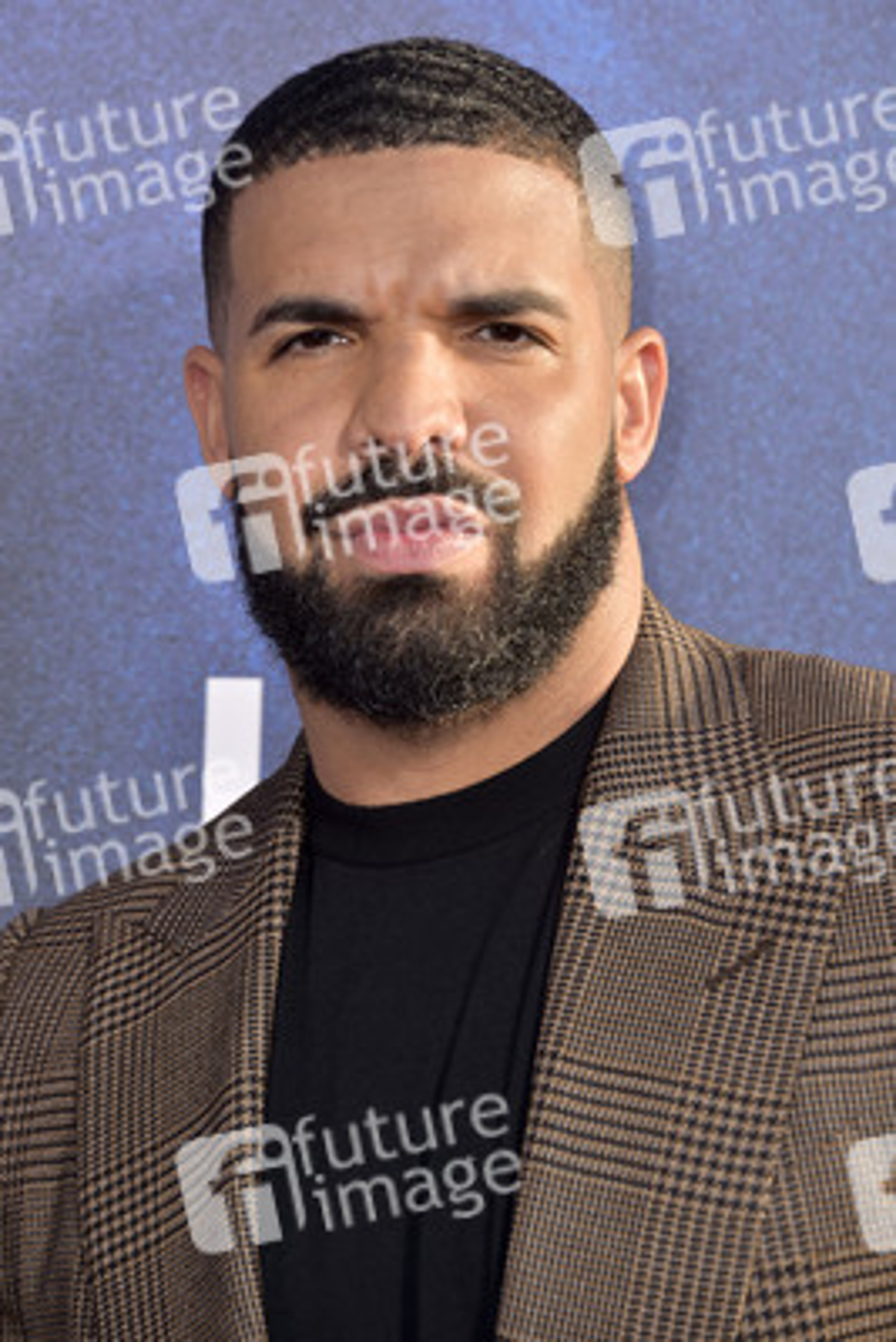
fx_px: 6714
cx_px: 448
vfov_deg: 11.4
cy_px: 671
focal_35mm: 180
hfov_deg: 7.6
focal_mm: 180
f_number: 7.1
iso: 125
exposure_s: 1/250
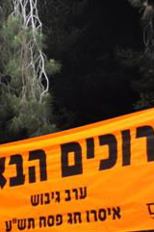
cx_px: -14
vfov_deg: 14.8
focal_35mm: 139
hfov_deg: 9.8
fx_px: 892
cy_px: 90
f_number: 5
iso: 400
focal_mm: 29
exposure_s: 1/100
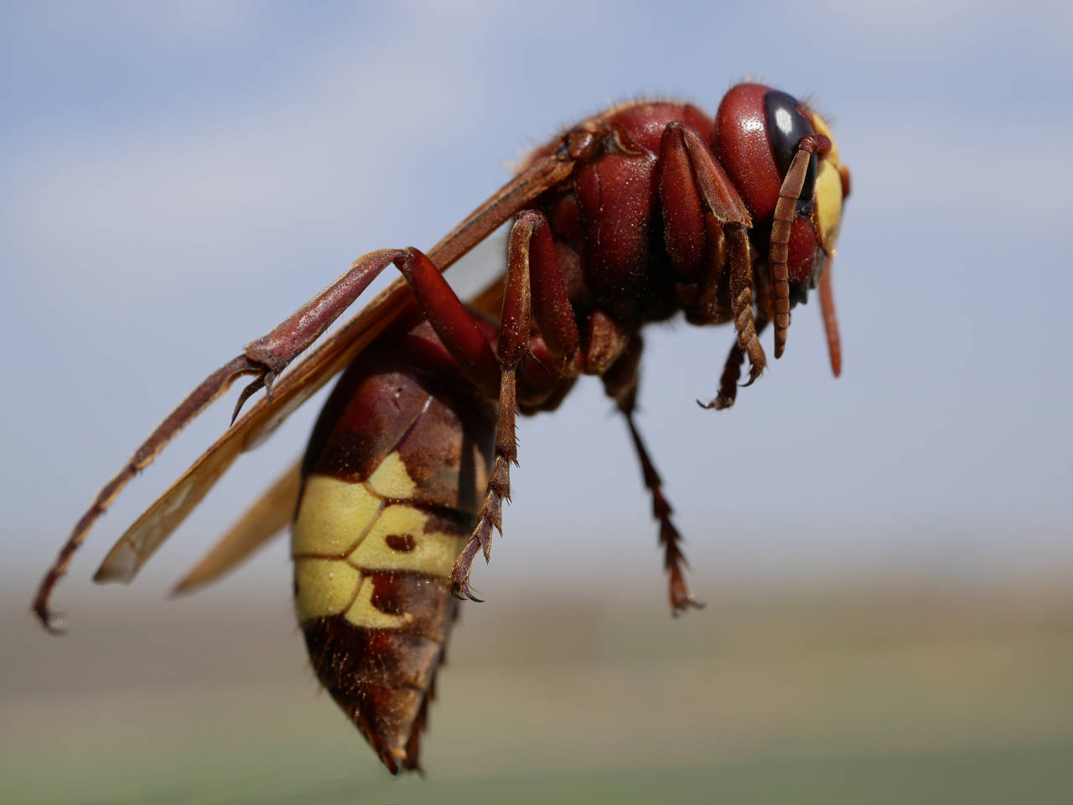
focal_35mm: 60
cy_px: 402
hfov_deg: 32.2
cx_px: 536
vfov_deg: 24.4
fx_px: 1861
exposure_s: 1/500
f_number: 5.6
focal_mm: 30
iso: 200
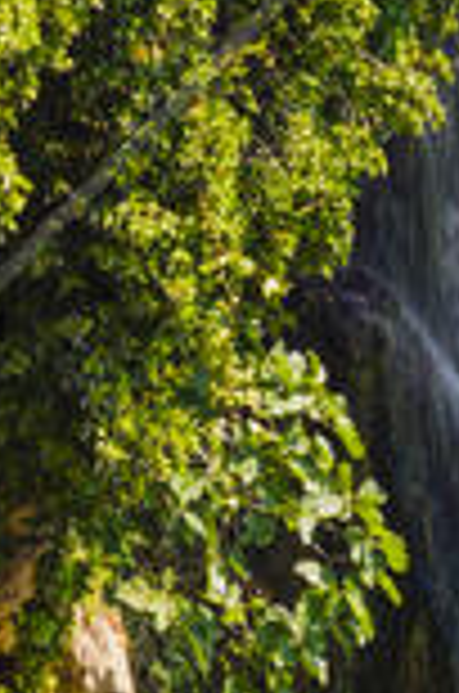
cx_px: 794
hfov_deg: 3.9
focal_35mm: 351
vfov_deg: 5.8
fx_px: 6743
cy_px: -518
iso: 100
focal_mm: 62
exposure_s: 1/30
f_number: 13
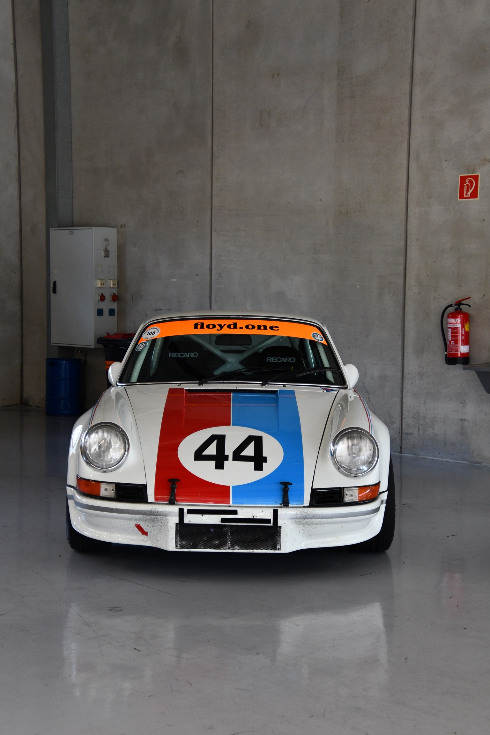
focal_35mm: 66
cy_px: 368
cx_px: 245
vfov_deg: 30.5
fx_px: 1347
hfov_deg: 20.6
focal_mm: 44
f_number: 4
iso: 800
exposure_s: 1/200
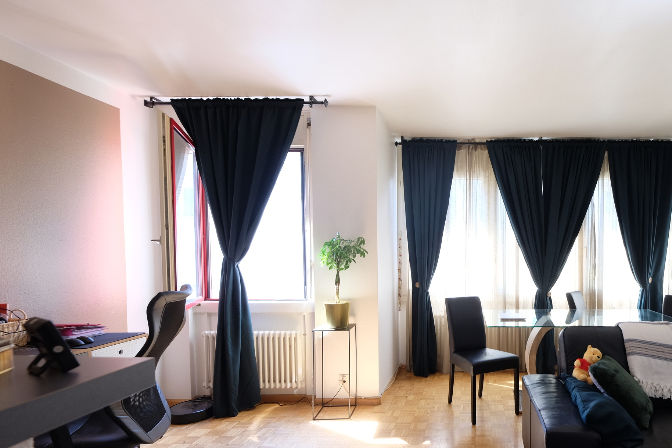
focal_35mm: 21
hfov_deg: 77.5
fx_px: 392
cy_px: 275
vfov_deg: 58.9
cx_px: 469
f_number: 4
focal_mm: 10
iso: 500
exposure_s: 1/15
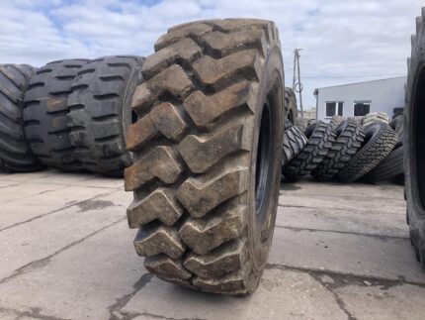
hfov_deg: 63.4
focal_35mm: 28
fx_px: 344
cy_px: 160
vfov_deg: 49.8
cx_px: 212
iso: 20
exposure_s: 1/631
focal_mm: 3.99
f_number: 1.8
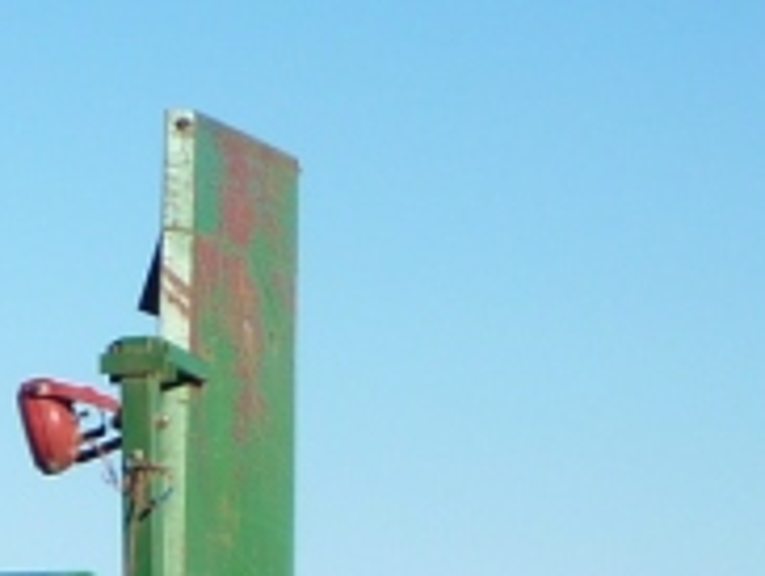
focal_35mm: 270
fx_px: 5975
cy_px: 1244
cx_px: -1332
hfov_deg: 6.8
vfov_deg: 5.4
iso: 80
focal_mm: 7.9
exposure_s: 1/400
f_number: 4.5
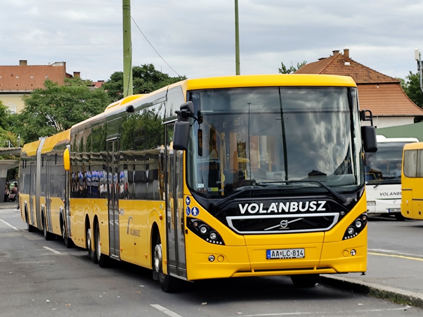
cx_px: 212
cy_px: 158
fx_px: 1393
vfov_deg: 13.0
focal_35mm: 114
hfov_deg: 17.3
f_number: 1.65
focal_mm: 6.19
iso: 50
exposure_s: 1/455
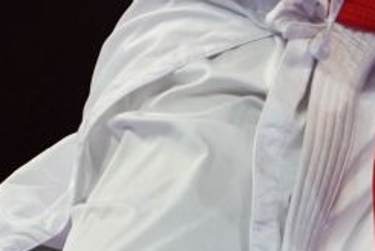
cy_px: -416
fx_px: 15299
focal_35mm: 1467
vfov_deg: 0.9
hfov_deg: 1.4
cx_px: 696
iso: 1600
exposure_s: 1/1000
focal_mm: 200
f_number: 2.8
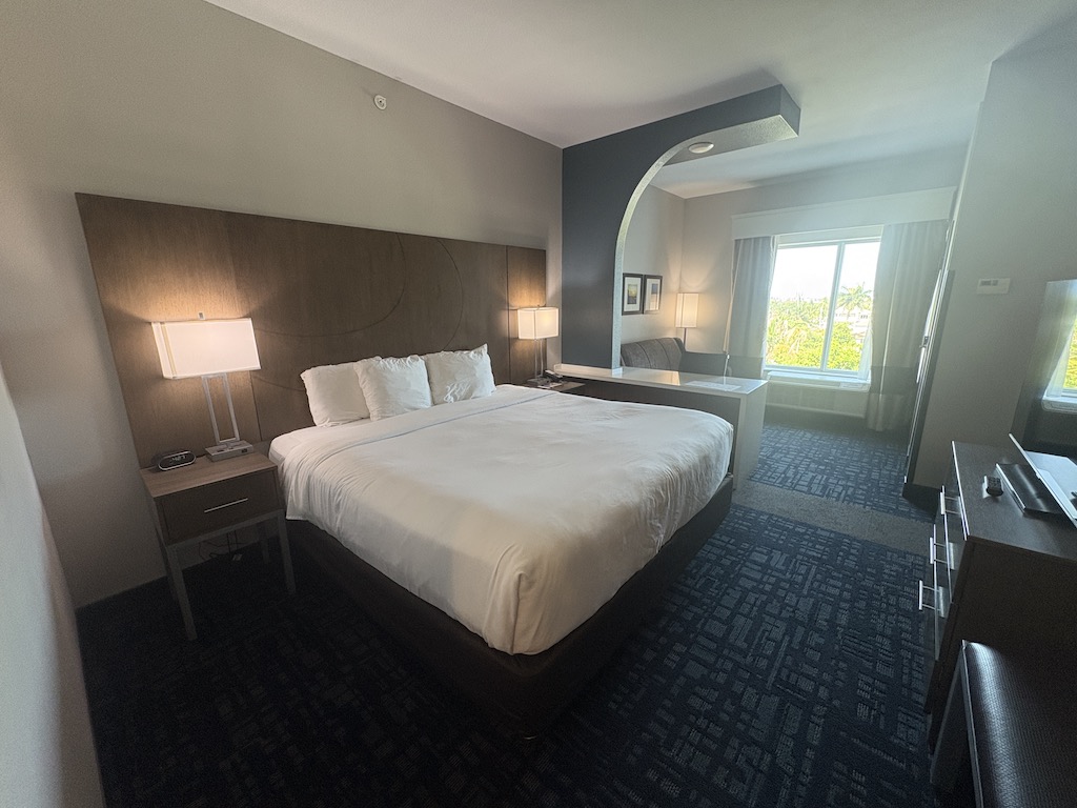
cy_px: 404
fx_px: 436
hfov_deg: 102.1
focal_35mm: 14
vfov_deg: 85.7
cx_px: 538
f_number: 2.2
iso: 200
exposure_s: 1/60
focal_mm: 2.22
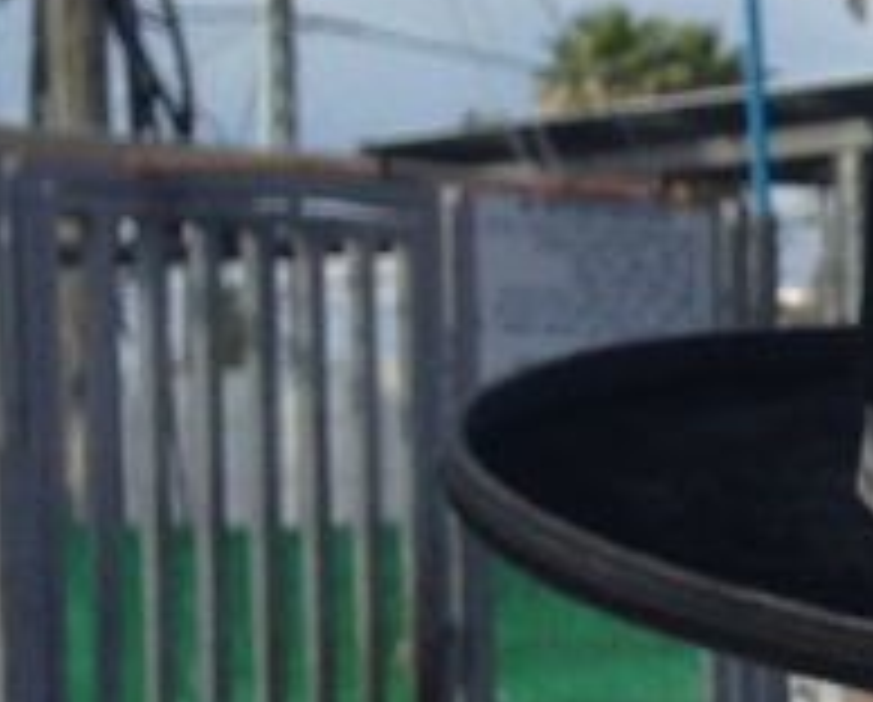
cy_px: 850
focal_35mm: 232
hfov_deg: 7.1
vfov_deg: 6.6
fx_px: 6006
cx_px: 2970
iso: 50
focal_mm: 4.12
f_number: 2.4
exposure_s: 1/1004
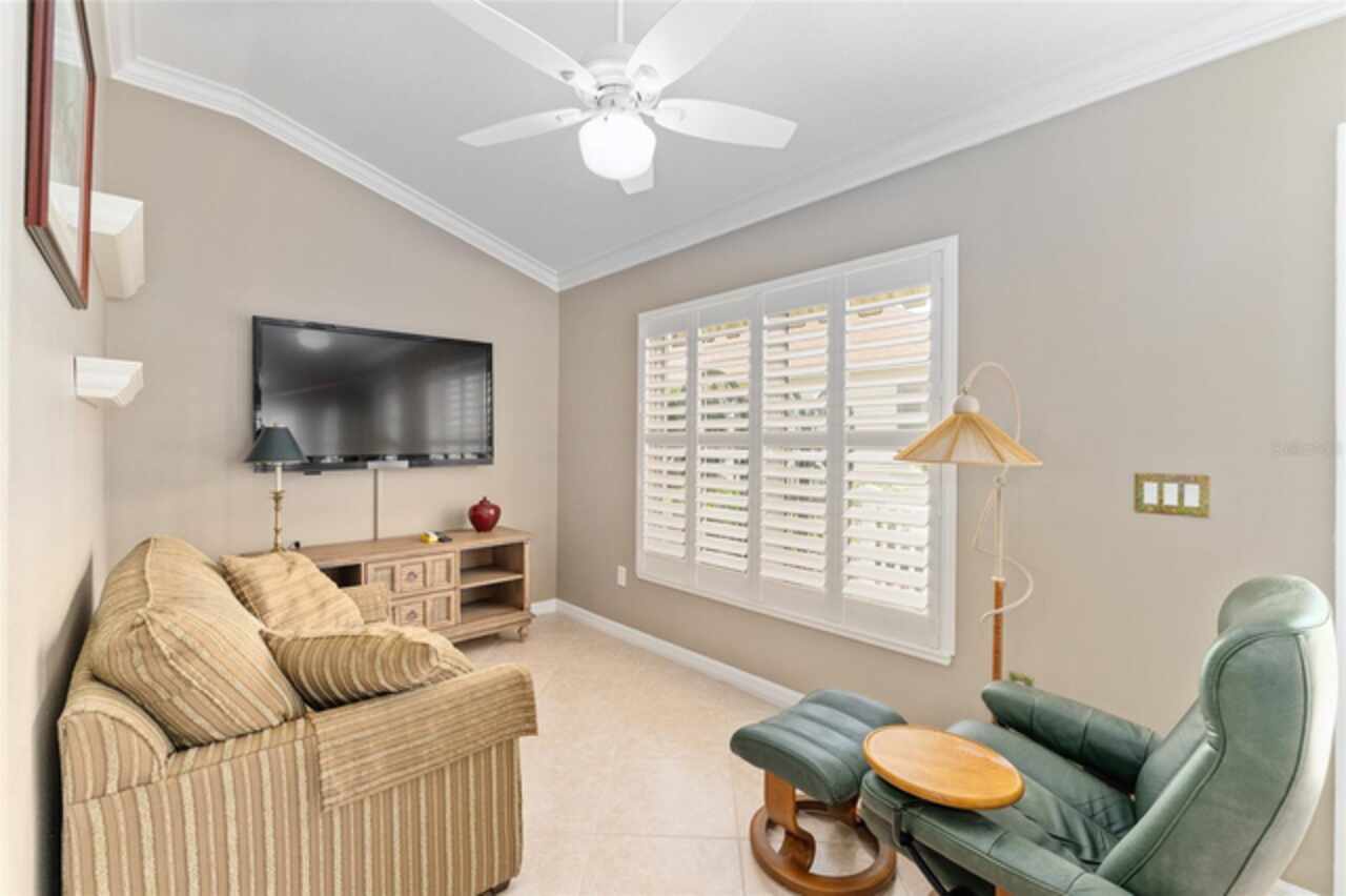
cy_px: 448
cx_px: 673
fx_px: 568
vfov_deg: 76.5
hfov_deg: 99.7
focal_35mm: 15
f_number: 8
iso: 320
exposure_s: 1/20
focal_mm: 15.2
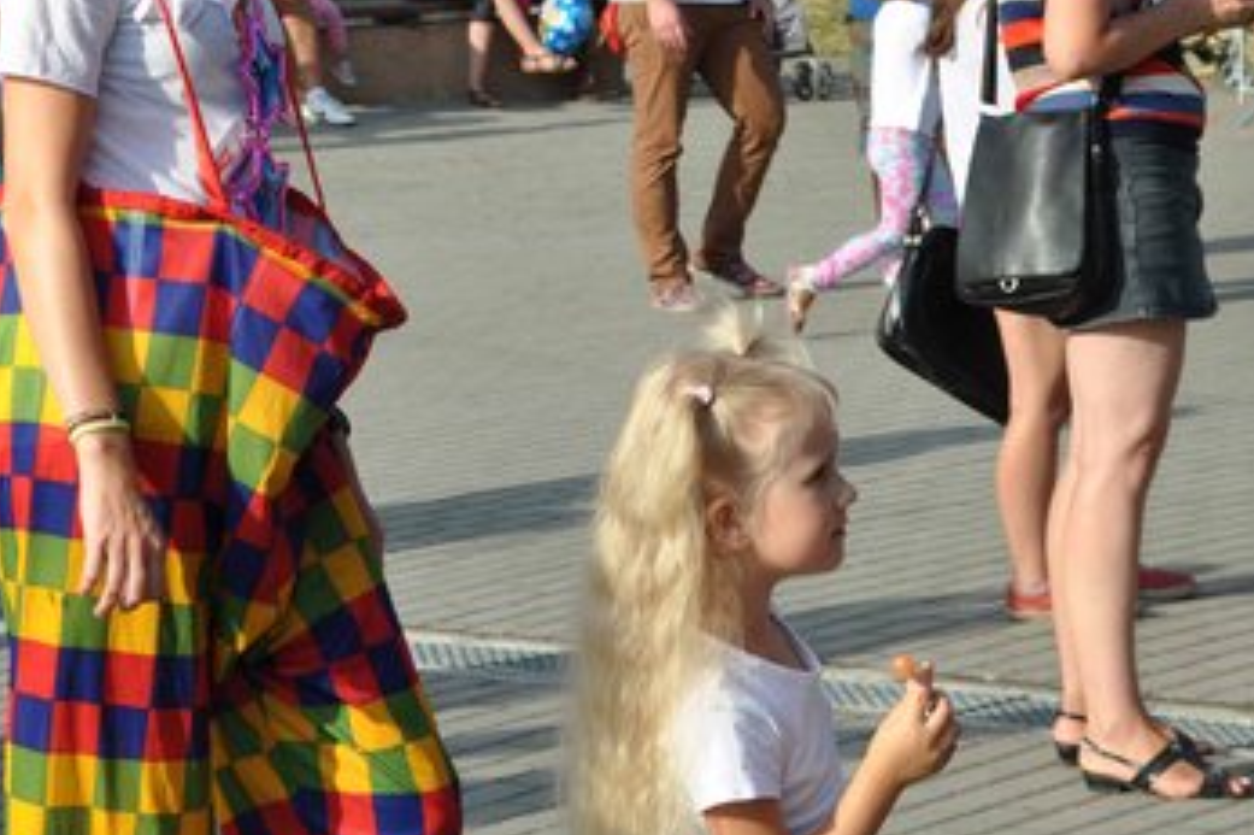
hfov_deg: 14.1
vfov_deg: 9.4
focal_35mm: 146
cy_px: 105
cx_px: 520
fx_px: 5083
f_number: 9
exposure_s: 1/320
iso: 200
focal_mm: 52
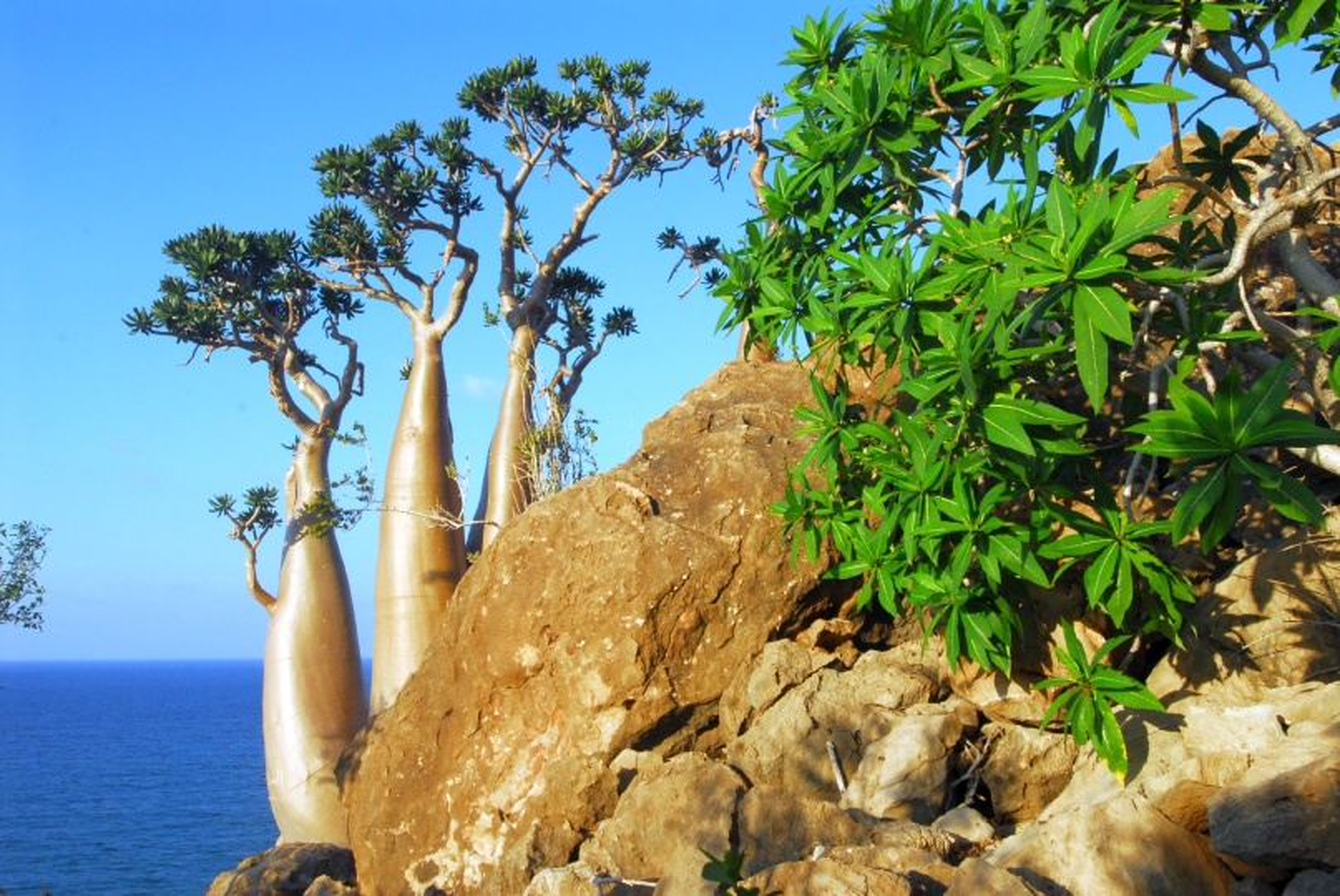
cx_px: 670
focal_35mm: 33
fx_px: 1230
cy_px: 448
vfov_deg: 40.1
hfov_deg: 57.2
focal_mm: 22
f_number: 16
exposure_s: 1/125
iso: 400
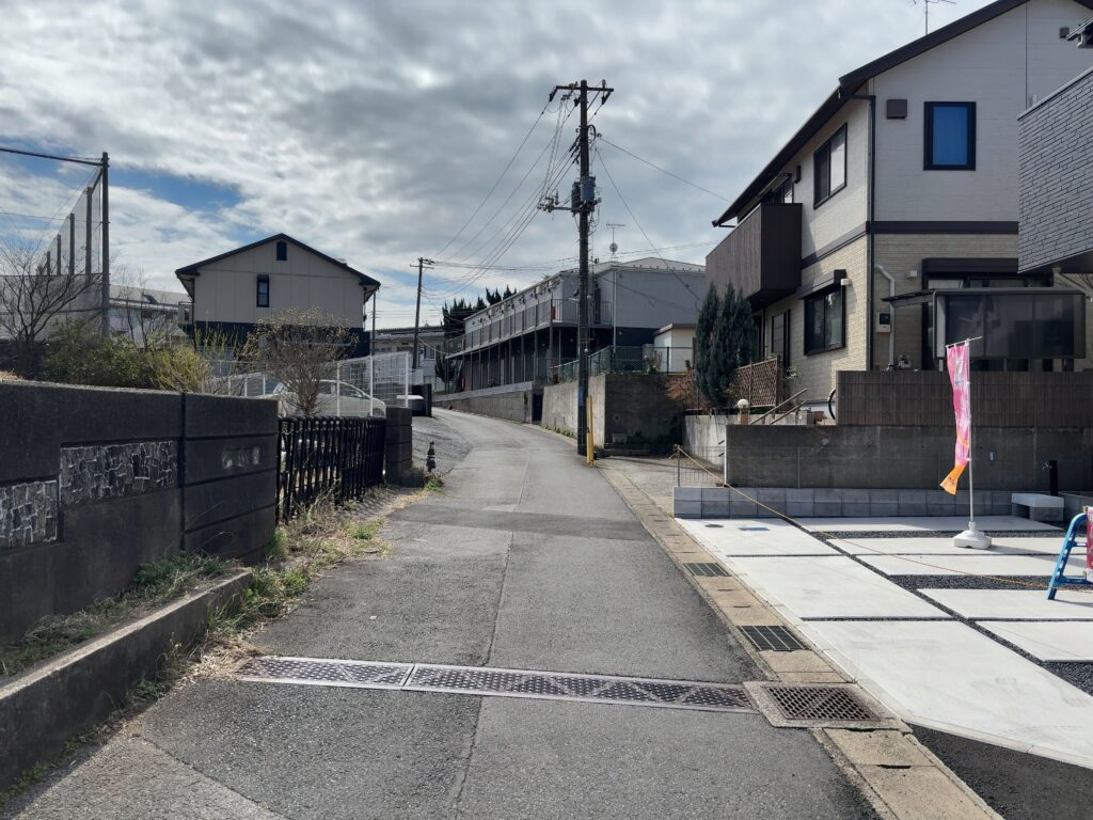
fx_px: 821
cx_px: 546
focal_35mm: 26
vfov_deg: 53.1
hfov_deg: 67.3
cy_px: 410
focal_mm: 5.96
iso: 50
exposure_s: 1/5348
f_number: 1.6
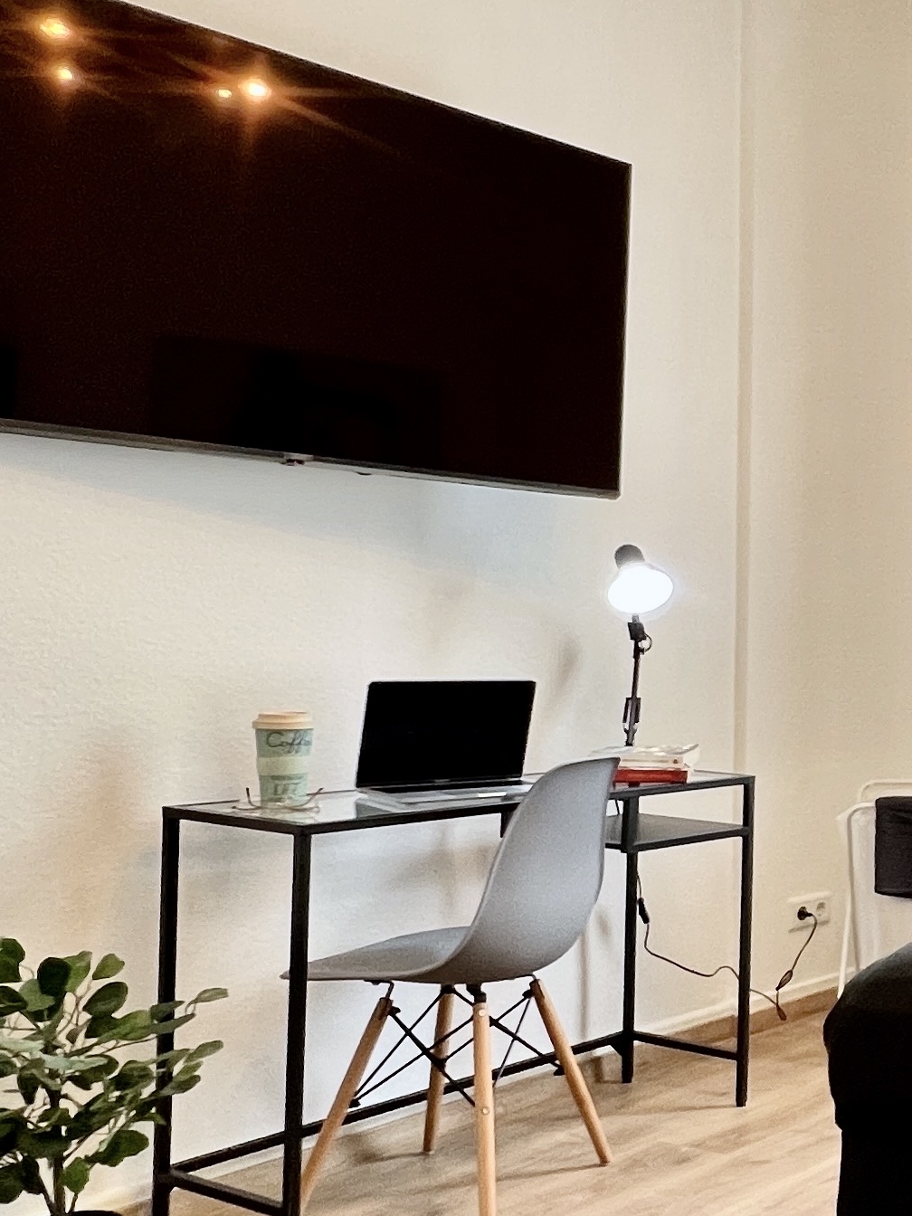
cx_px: 1273
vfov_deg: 47.8
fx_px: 1370
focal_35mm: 39
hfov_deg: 28.1
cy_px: 653
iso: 200
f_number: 1.8
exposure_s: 1/99
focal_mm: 1.57
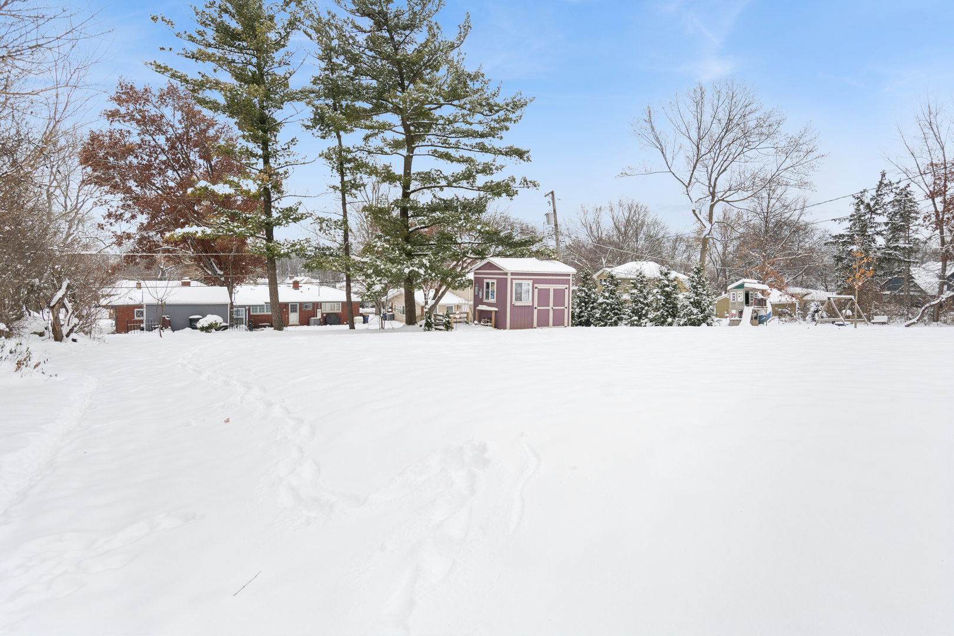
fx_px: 517
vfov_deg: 63.2
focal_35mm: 20
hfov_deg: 85.4
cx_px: 477
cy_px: 318
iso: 320
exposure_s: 1/160
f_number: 8
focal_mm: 13
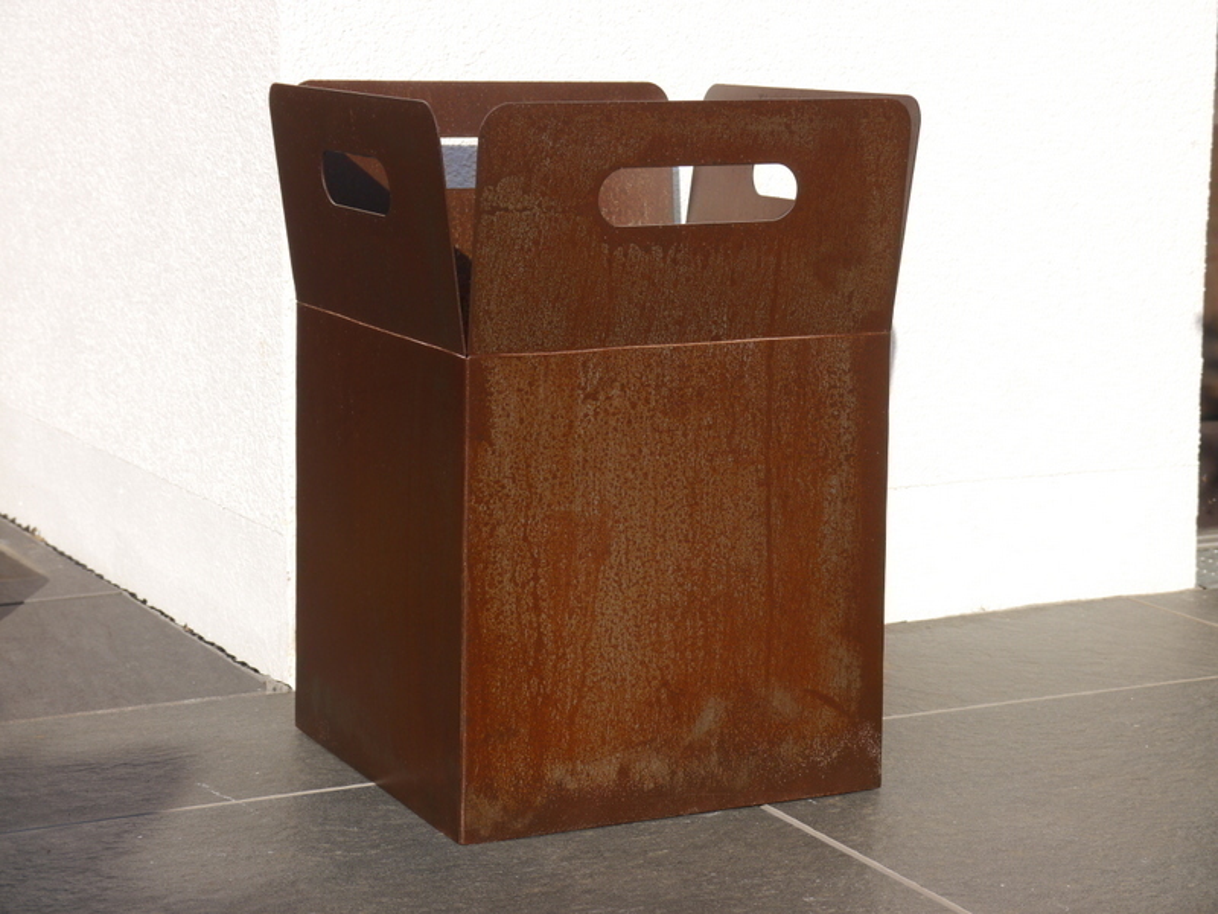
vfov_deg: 17.6
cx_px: 609
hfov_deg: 23.3
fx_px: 2956
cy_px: 457
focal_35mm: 84
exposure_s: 1/320
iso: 160
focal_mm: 42
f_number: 9
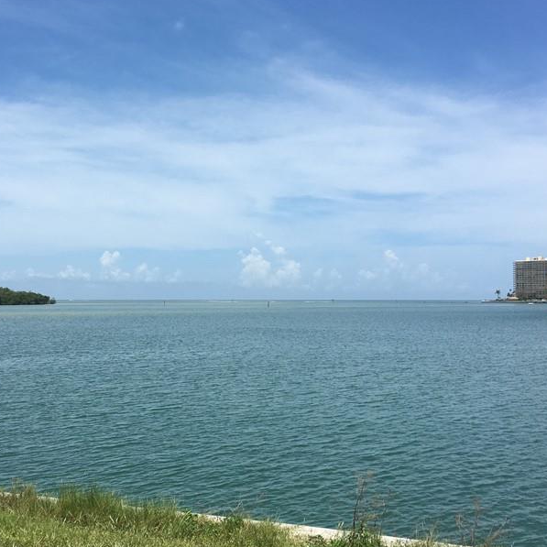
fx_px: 787
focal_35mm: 44
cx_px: 206
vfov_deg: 38.3
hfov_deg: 38.1
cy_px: 287
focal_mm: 4.15
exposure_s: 1/2404
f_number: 2.2
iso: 25
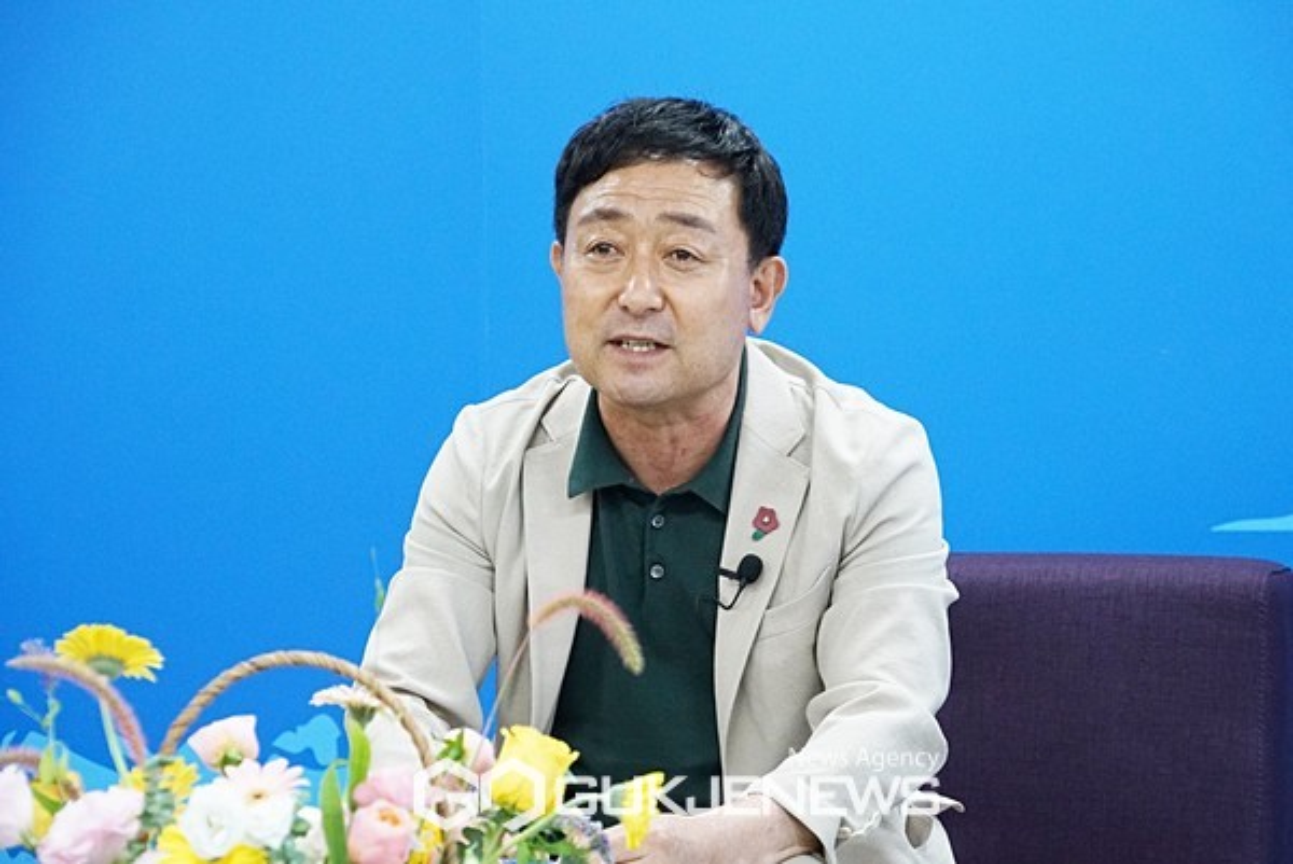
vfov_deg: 9.2
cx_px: 646
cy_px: 432
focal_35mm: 150
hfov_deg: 13.7
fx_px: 5391
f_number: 5.6
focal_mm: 100
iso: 3200
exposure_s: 1/160
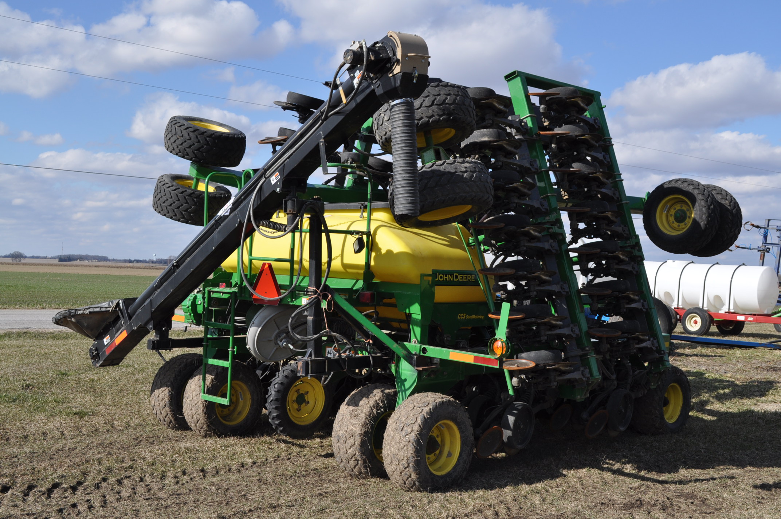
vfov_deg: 30.8
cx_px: 390
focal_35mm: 44
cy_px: 260
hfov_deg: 45.0
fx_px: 943
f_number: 9
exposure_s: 1/320
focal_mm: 29
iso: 200
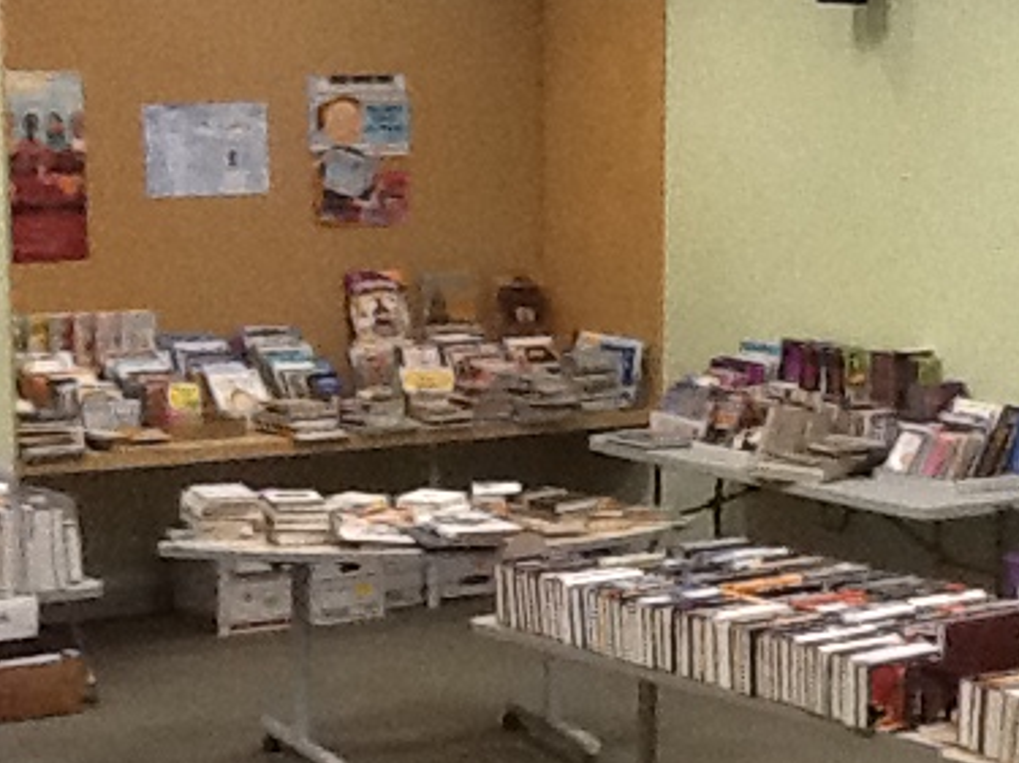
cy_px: 823
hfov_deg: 22.8
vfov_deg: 17.4
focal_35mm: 82
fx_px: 2413
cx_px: 1041
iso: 250
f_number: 2.4
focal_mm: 2.03
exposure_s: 1/30
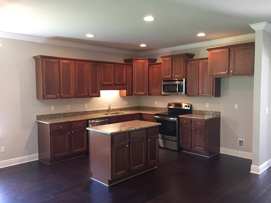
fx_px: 227
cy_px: 102
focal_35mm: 29
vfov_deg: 48.2
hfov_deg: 61.7
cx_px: 136
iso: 200
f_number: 2.2
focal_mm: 4.15
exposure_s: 1/30
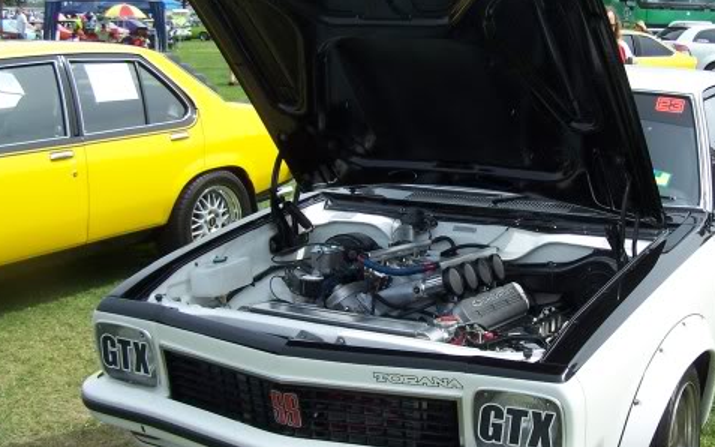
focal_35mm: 54
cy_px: 231
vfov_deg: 24.0
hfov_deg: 37.2
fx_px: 1052
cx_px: 460
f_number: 2.8
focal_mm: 6.3
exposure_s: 1/1000
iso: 80
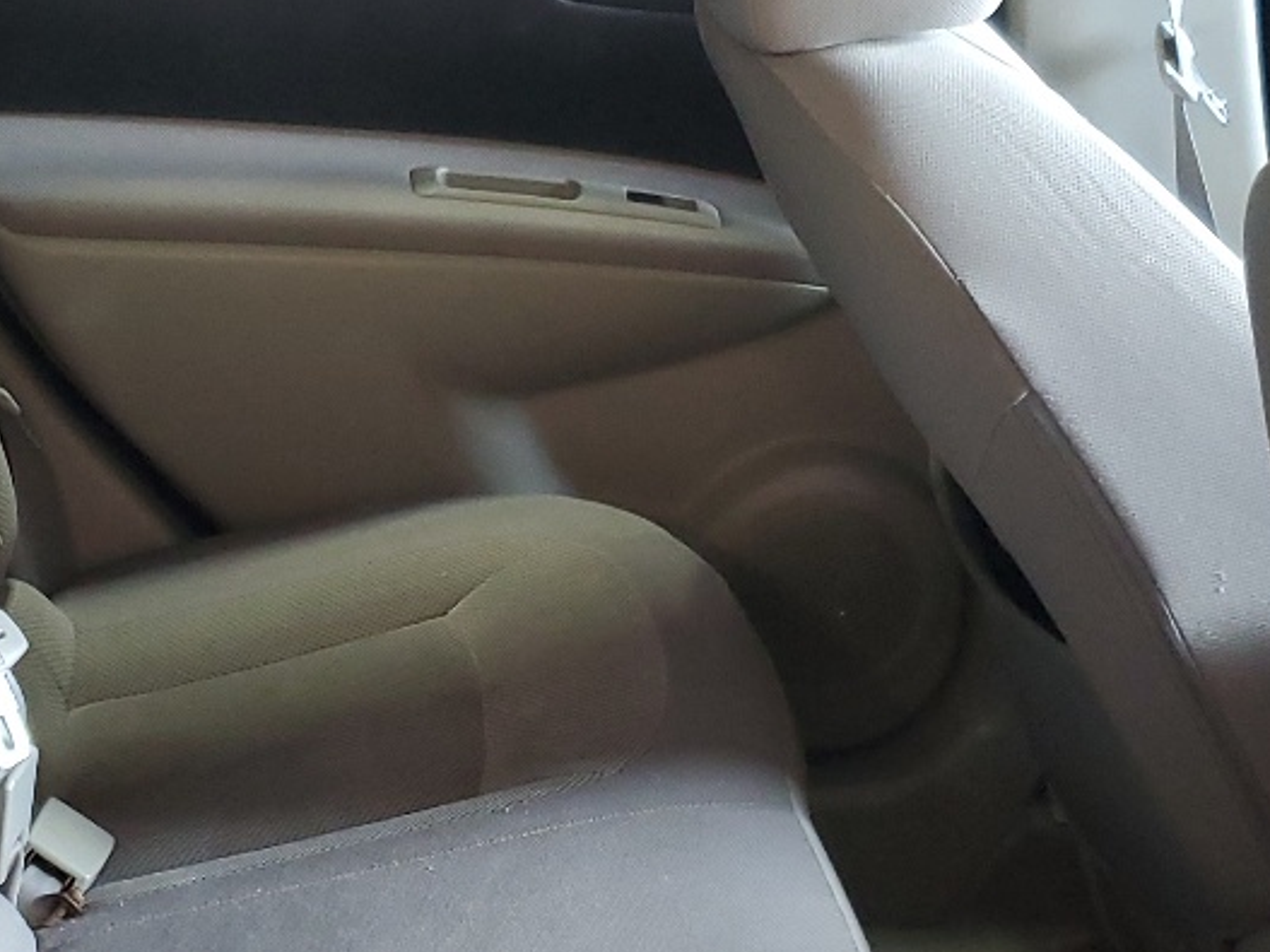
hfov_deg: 24.7
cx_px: 535
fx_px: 2898
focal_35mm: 79
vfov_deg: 18.6
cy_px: 699
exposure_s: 1/60.2
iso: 185
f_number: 1.5
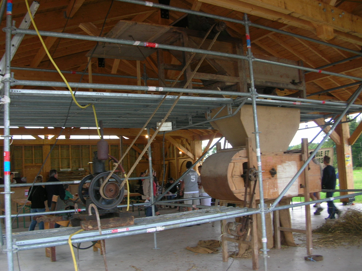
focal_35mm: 35
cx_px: 181
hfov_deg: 52.6
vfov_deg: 40.7
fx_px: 366
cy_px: 136
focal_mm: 5.8
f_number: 2.8
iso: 54
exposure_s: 1/30
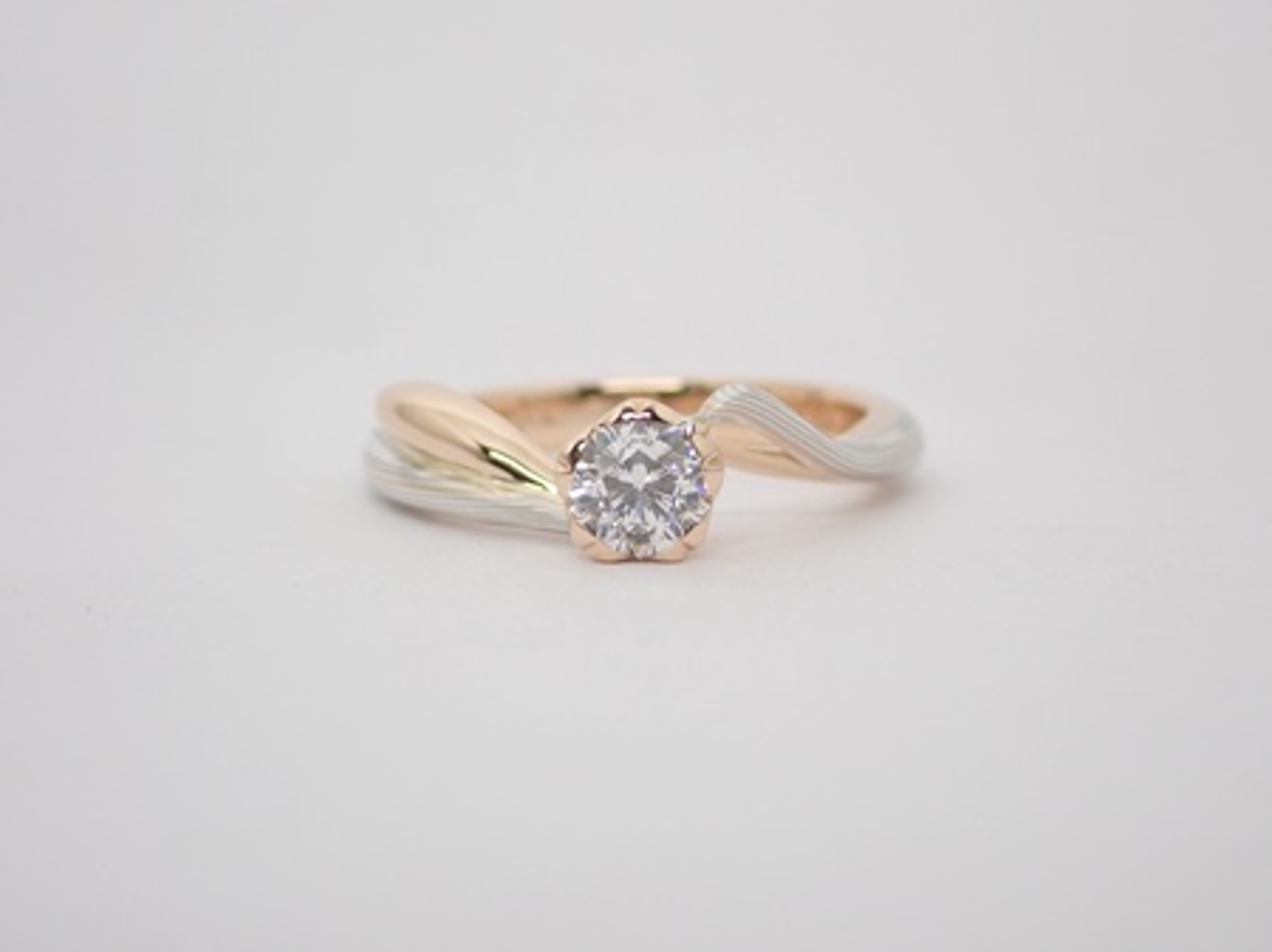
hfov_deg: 23.8
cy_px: 476
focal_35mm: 82
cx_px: 636
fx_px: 3012
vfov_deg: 18.0
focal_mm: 14.62
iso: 200
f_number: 4.3
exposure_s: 1/125
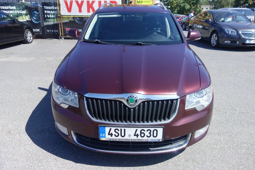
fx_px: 198
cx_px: 128
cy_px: 85
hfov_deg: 65.5
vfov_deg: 46.4
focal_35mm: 28
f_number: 1.8
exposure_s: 1/2000
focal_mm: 10.4
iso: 125
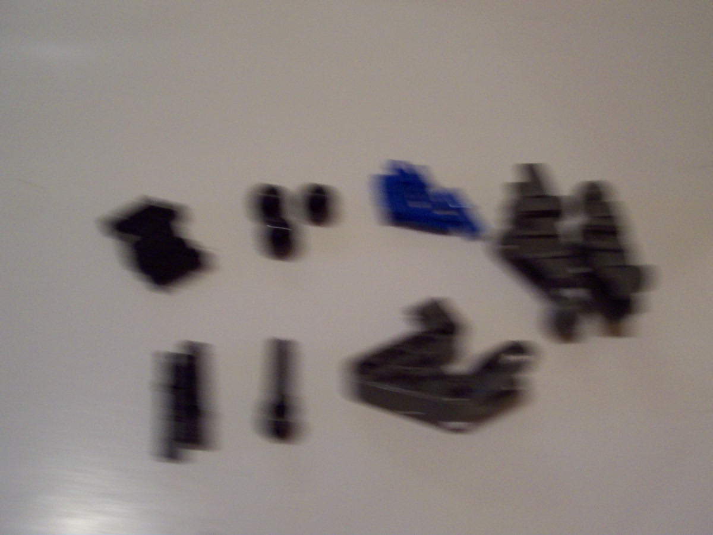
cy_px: 268
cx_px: 356
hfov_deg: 50.1
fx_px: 762
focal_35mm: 37
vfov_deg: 38.7
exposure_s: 1/10
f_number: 2.8
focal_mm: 5.6
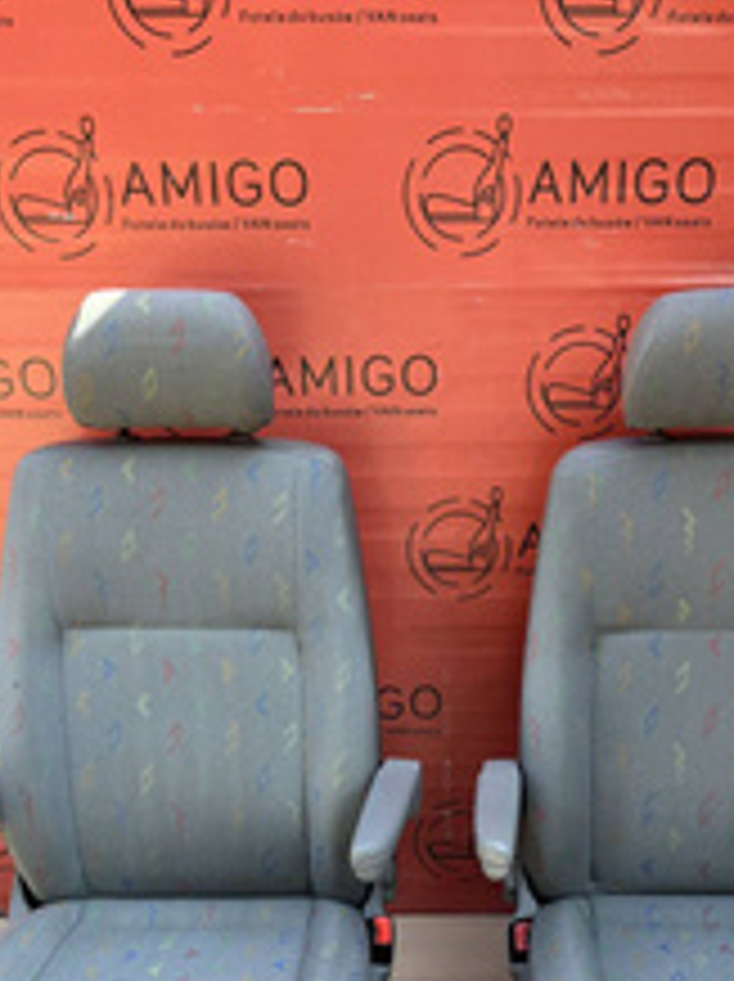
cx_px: 441
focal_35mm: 43
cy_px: 747
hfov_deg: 33.4
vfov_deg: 42.4
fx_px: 1218
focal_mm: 5.1
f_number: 1.6
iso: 40
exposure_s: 1/167
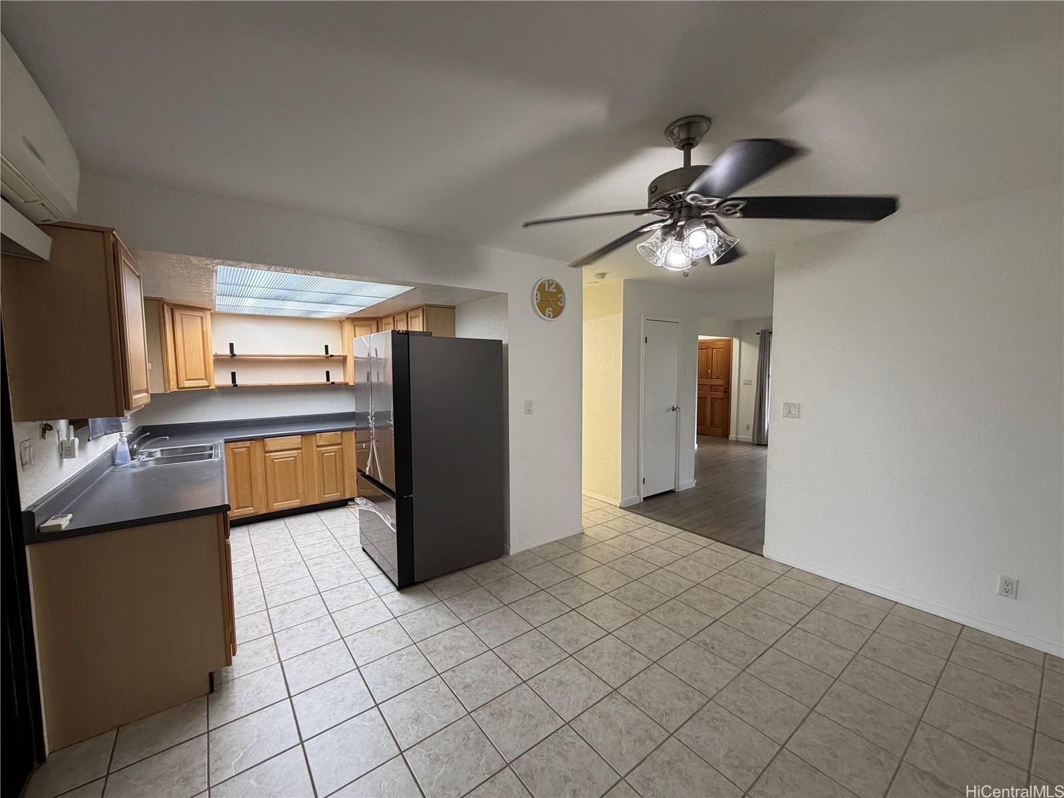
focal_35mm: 14
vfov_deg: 85.7
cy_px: 399
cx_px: 532
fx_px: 430
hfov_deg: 102.1
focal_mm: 2.22
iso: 250
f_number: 2.2
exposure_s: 1/60
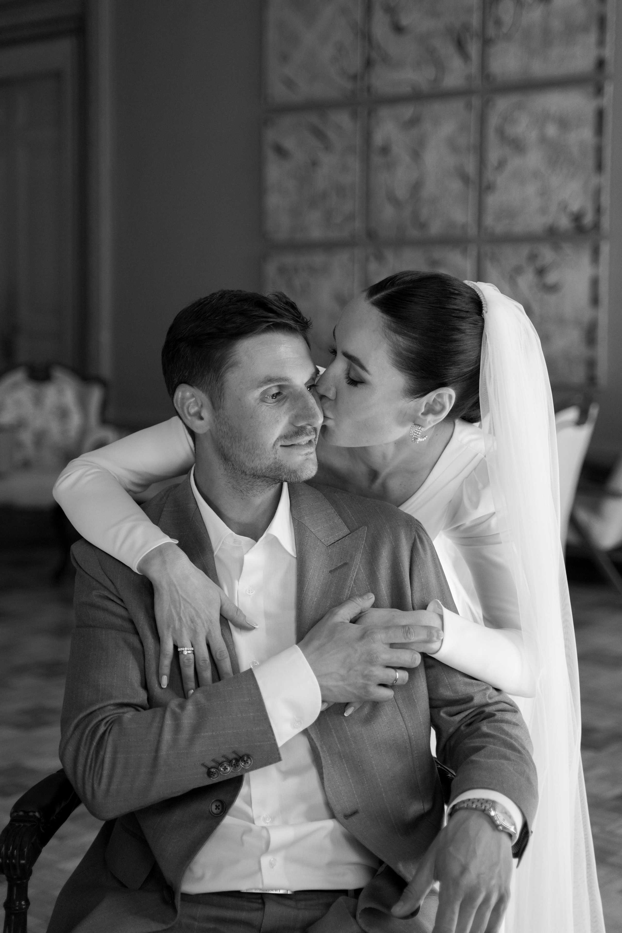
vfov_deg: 35.6
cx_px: 311
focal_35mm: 56
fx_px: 1451
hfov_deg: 24.2
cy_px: 466
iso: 800
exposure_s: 1/640
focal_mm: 56
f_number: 2.8
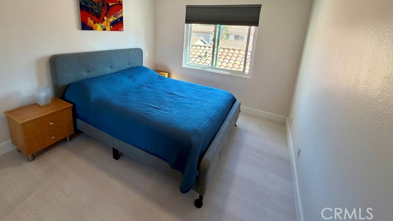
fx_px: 167
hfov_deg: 99.3
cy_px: 68
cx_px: 189
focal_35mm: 16
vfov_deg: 64.8
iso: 200
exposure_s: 1/120
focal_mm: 2.22
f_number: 2.2
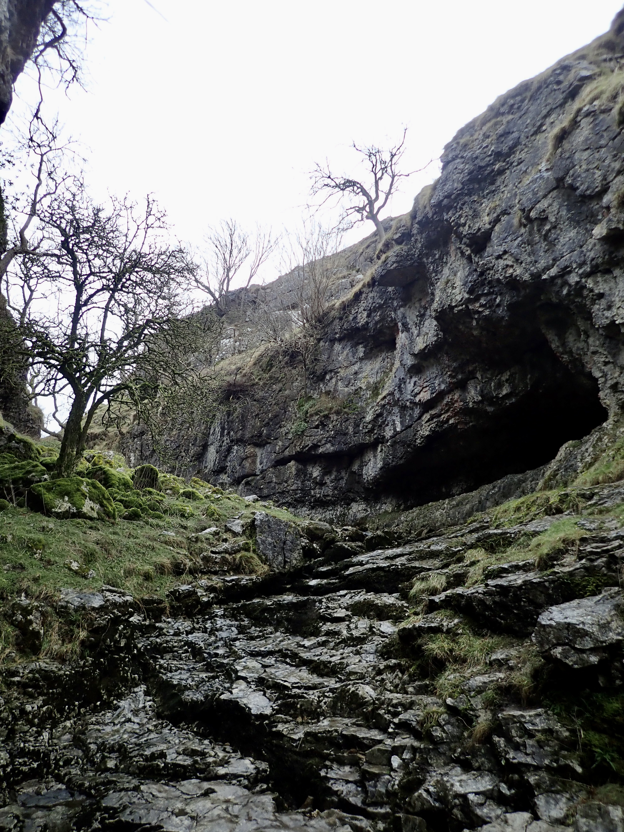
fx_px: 601
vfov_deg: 69.4
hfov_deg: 54.9
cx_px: 312
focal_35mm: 25
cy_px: 416
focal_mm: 4.5
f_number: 2
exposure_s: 1/60
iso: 100
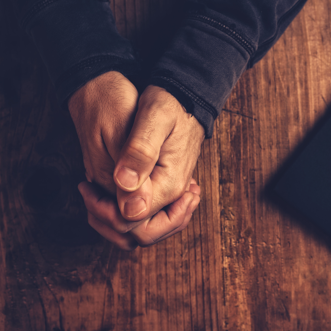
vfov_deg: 26.9
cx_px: 244
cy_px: 165
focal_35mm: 64
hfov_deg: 26.6
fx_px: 692
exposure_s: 1/100
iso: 200
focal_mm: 50
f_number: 7.1
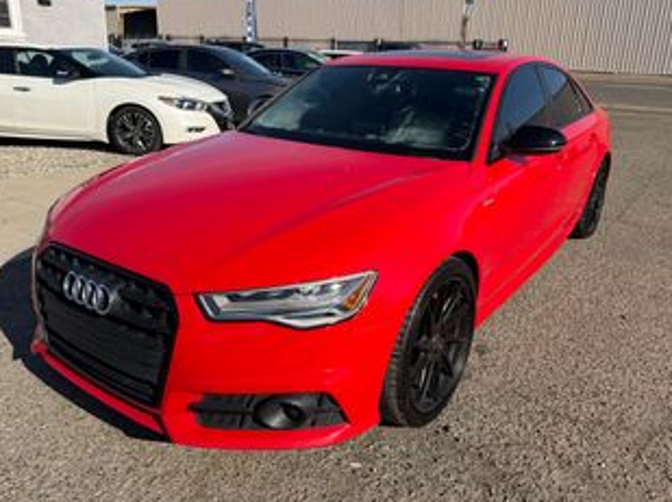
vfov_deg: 49.6
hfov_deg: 63.5
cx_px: 335
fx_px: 543
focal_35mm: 28
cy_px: 228
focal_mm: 6.76
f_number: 1.78
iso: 80
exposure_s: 1/4405
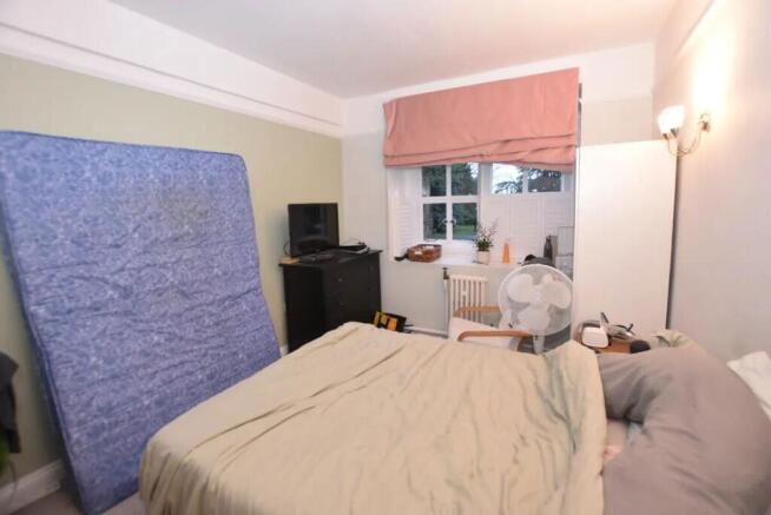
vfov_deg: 77.4
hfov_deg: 100.4
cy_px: 258
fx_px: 321
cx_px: 386
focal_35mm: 15
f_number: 4
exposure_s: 1/60
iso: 1400
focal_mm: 10
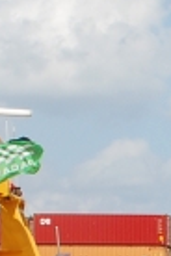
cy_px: 390
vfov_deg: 5.9
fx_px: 2463
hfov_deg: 3.8
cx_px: 571
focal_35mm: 346
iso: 160
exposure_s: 1/250
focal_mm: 31
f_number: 10
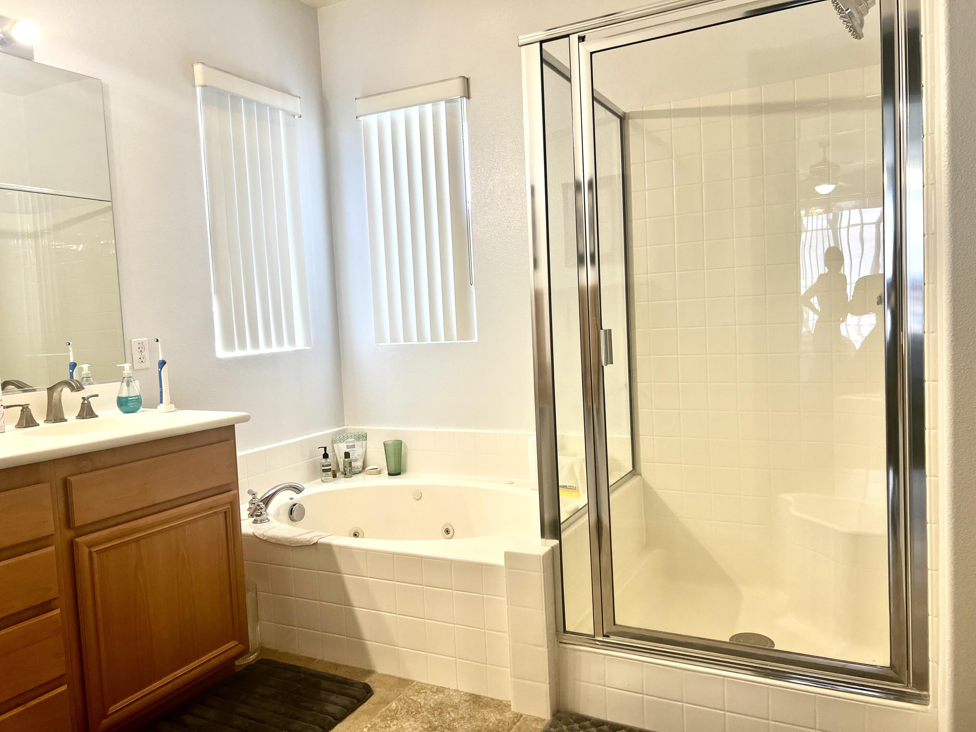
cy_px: 366
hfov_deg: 67.3
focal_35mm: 26
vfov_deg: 53.1
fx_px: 733
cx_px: 488
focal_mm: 5.7
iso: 80
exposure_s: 1/120
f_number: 1.5
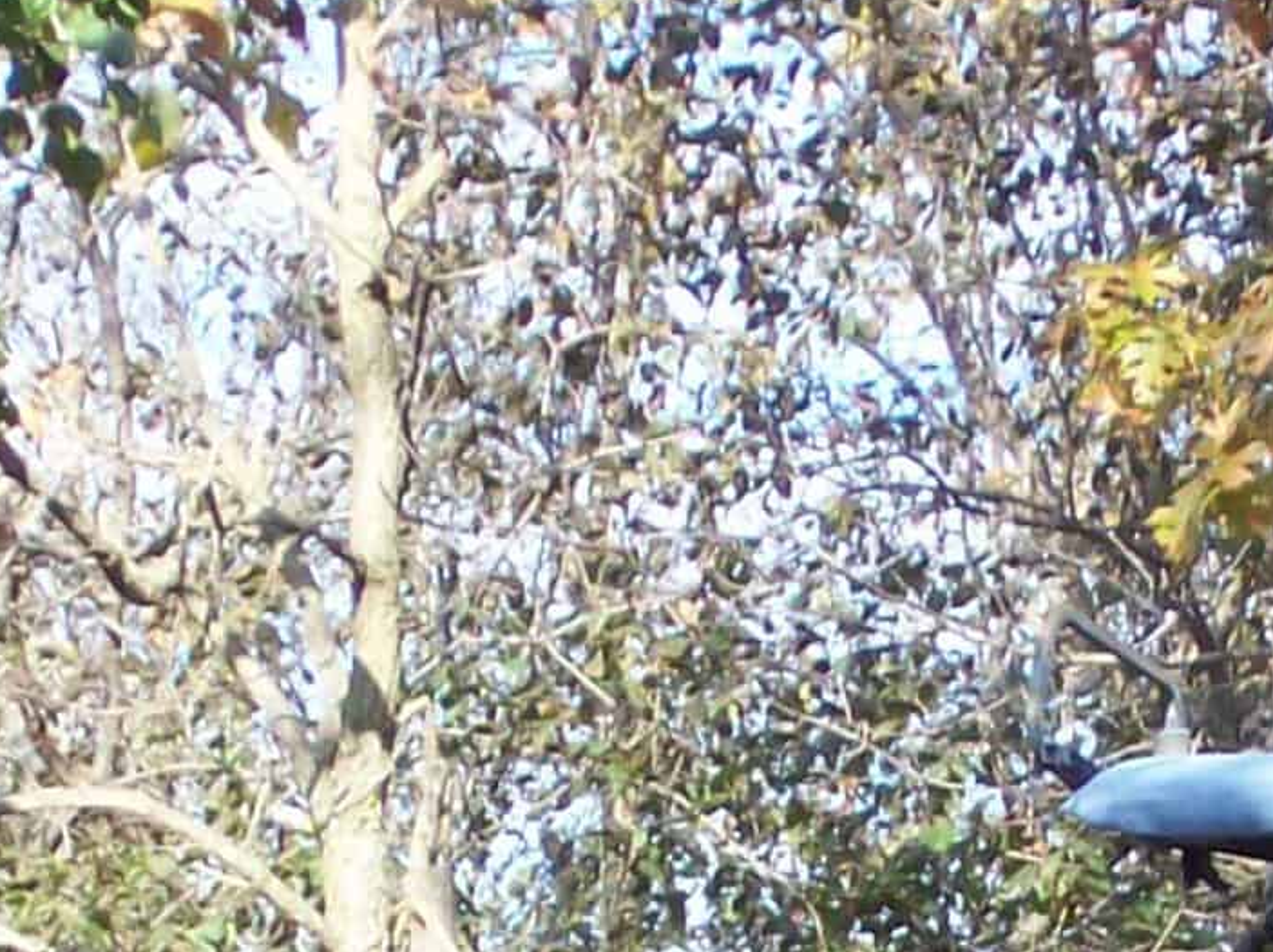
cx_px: 1121
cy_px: 1218
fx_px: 11648
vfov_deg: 4.7
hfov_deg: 6.2
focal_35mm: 317
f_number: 4.3
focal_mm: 14.3
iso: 80
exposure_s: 1/201
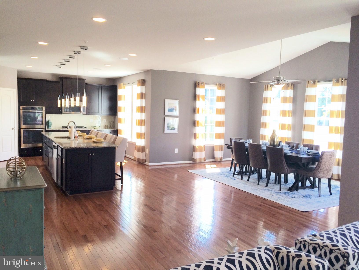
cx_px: 180
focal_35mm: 29
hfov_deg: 61.7
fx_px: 301
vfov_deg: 48.2
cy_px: 135
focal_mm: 4.15
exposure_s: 1/120
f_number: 2.2
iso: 40
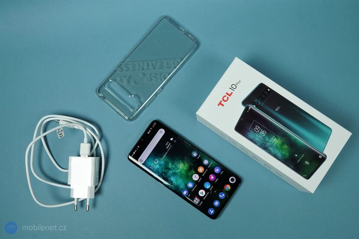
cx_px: 180
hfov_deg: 63.7
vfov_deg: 45.0
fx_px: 289
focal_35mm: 29
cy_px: 120
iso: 1250
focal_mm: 29
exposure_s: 1/160
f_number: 7.1
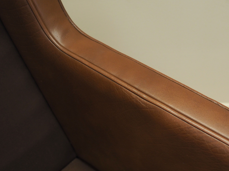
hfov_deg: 34.1
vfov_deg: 25.9
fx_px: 370
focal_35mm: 56
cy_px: 116
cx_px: 149
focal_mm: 17
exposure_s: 1/40
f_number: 2.2
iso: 250
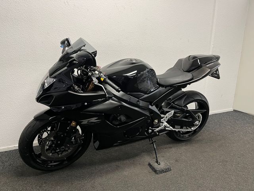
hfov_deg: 67.3
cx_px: 127
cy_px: 96
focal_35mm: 26
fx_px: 191
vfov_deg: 53.1
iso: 100
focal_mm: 5.1
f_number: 1.6
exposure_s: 1/50
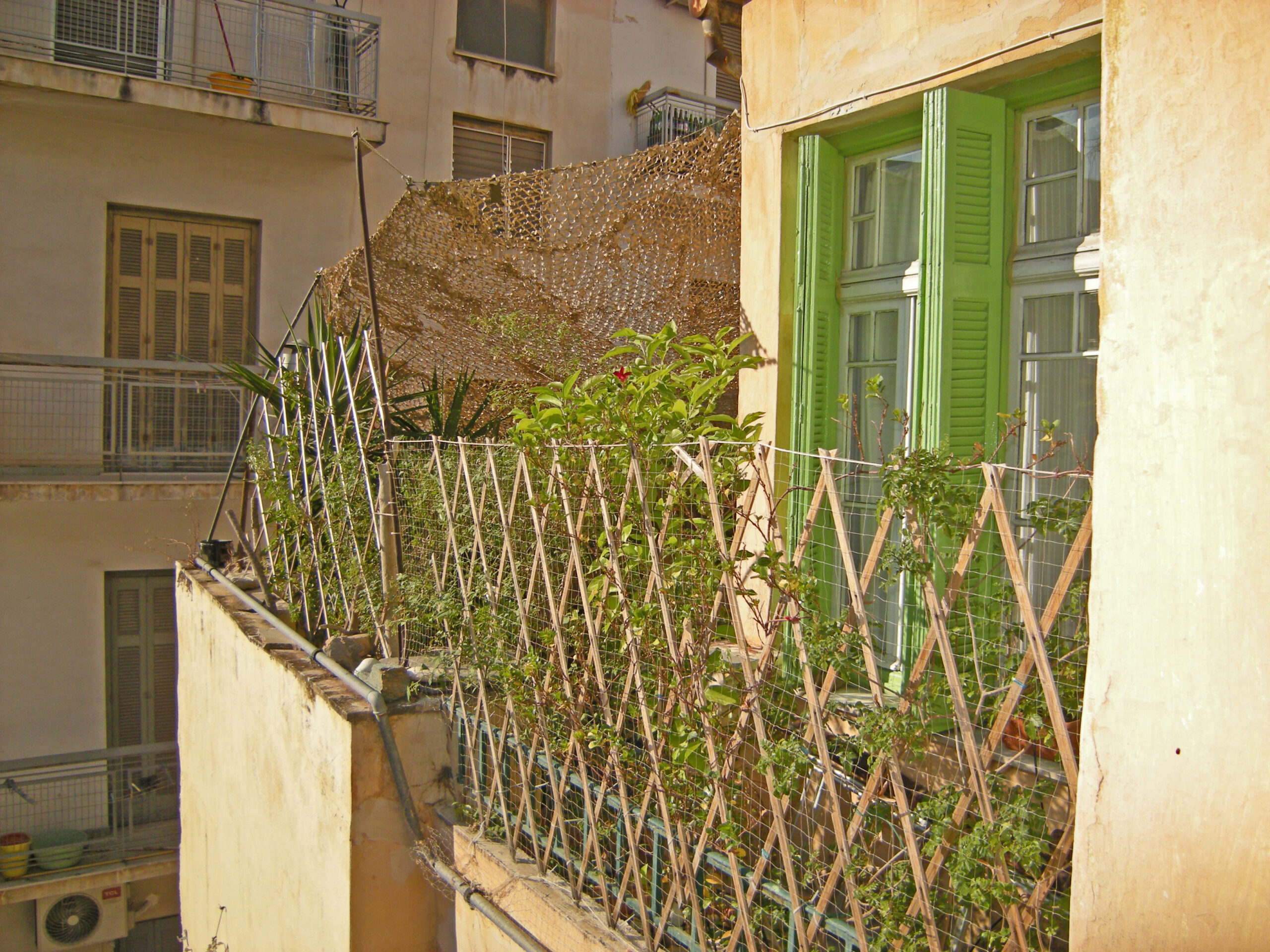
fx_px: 1027
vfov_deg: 49.7
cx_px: 635
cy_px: 476
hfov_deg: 63.4
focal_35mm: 28
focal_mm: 4.7
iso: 91
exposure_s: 1/384
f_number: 5.6
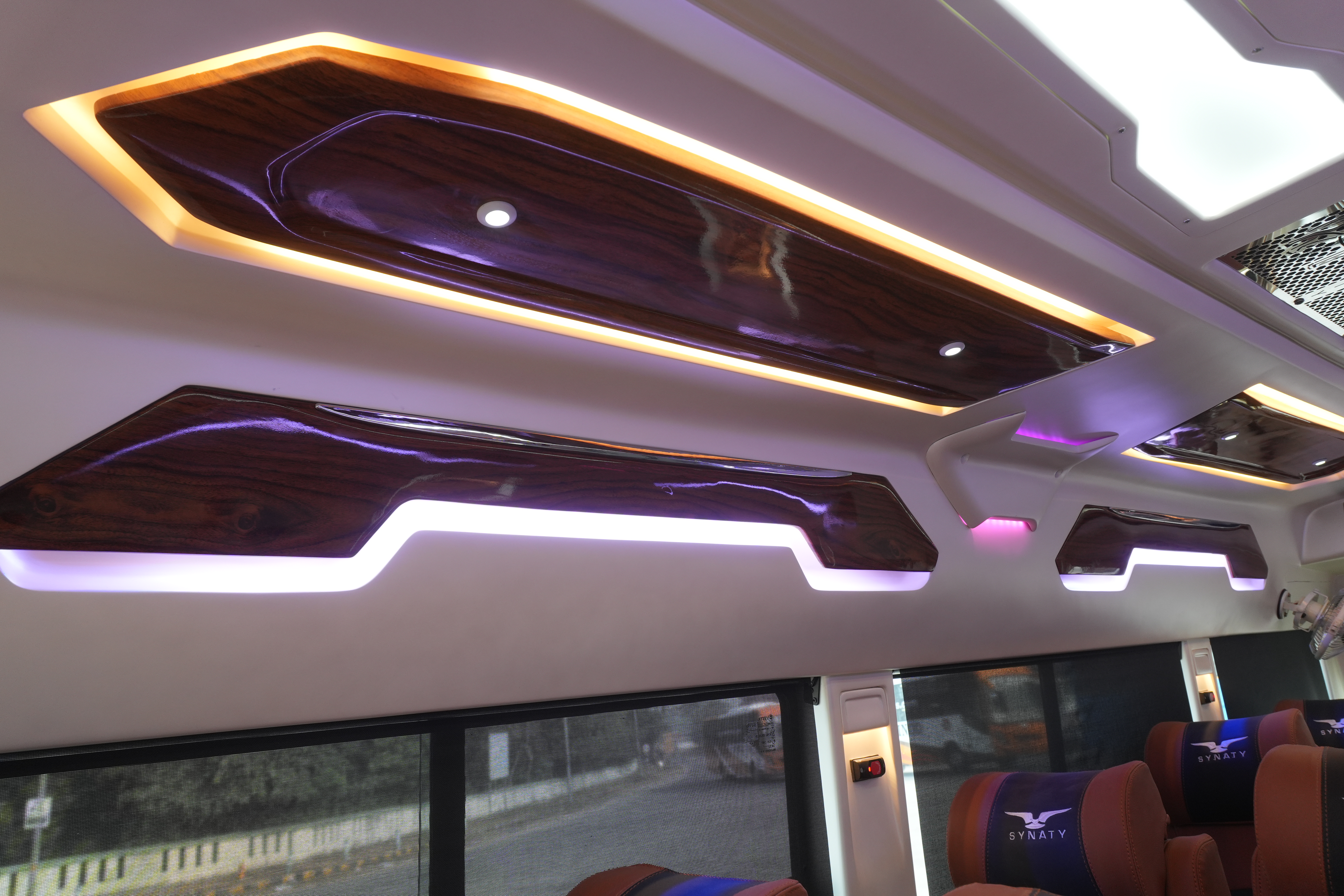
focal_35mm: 24
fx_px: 896
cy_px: 448
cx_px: 672
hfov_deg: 73.7
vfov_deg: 53.1
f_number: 5.6
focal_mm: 16
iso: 320
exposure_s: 1/100
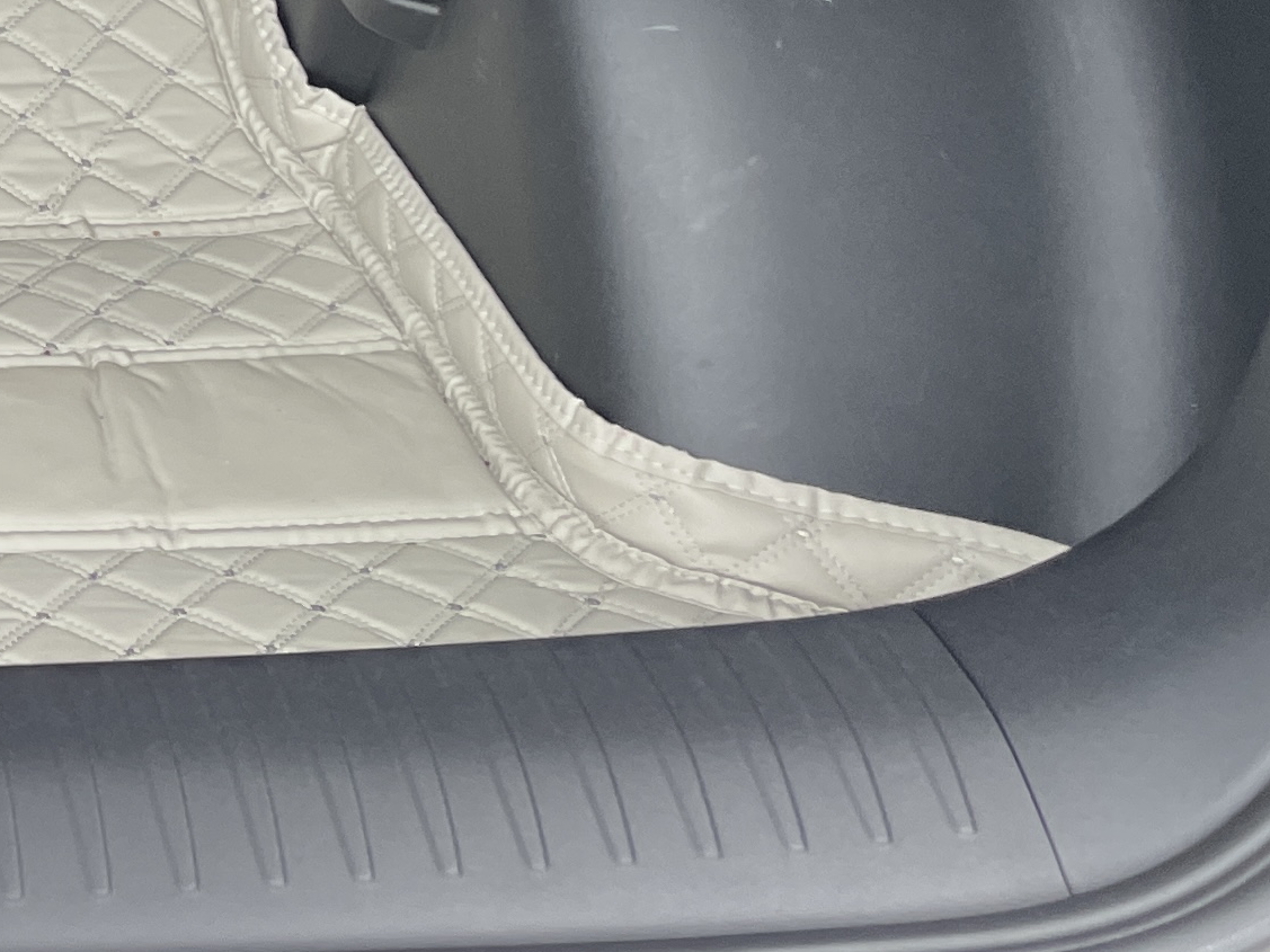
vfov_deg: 14.5
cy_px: -576
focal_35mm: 93
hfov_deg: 18.3
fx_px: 3412
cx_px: -737
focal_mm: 4.2
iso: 80
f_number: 1.6
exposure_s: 1/121
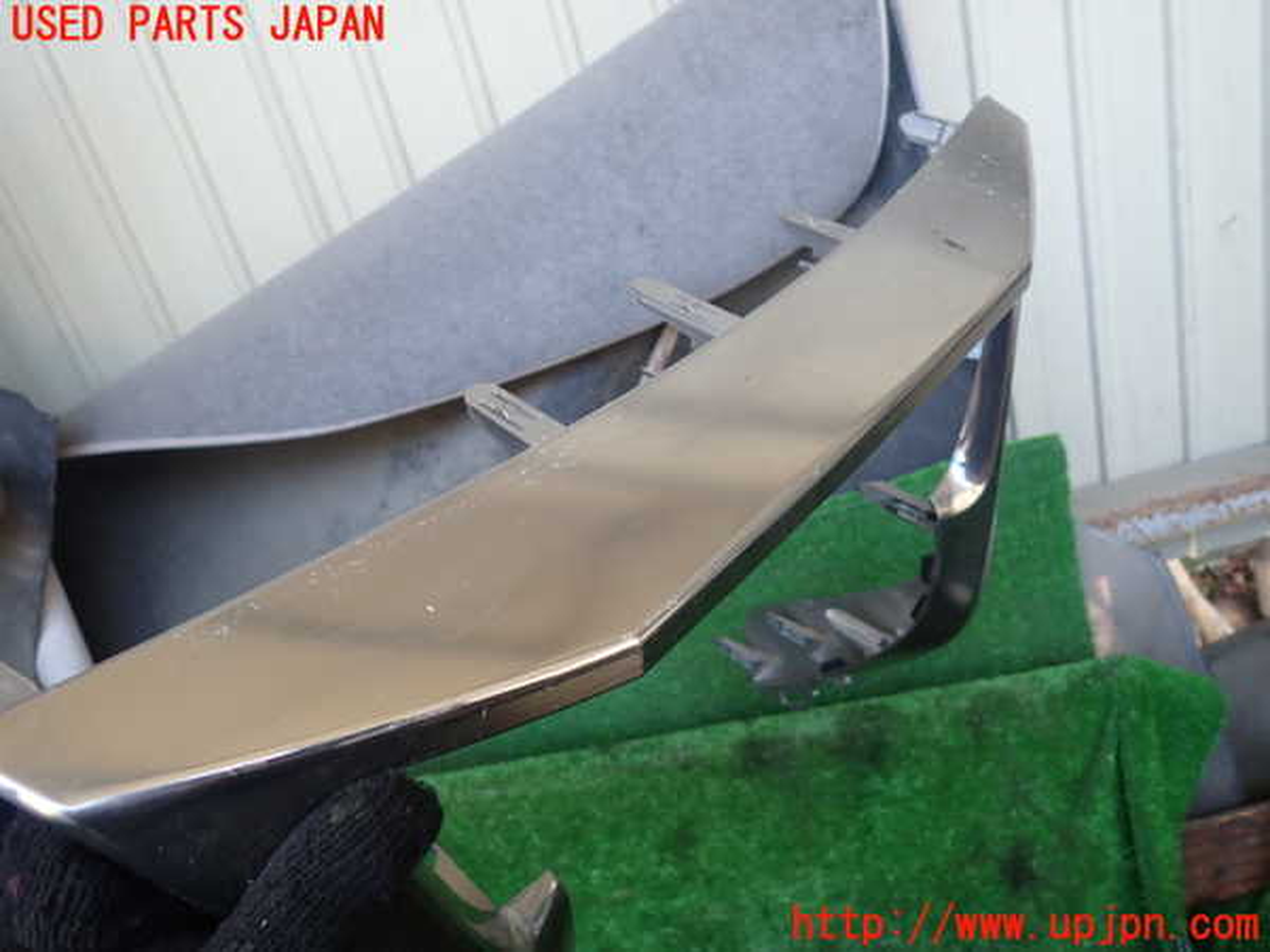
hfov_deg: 69.4
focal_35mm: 25
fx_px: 917
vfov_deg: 54.9
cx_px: 635
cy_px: 476
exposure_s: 1/60
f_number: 2
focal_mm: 4.5
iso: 125
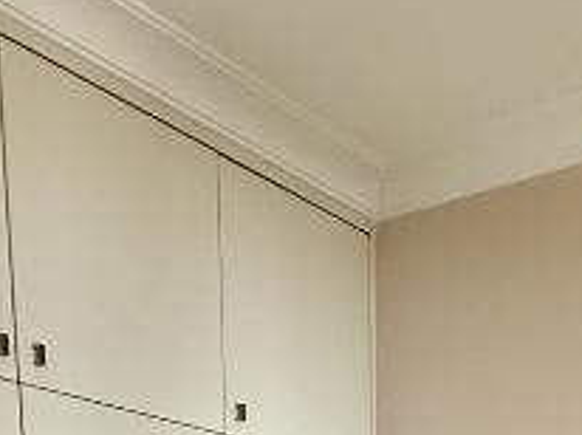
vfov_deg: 16.0
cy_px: 910
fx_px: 1142
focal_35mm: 68
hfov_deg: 28.3
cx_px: 410
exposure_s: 1/100
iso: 80
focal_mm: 2.22
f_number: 2.2
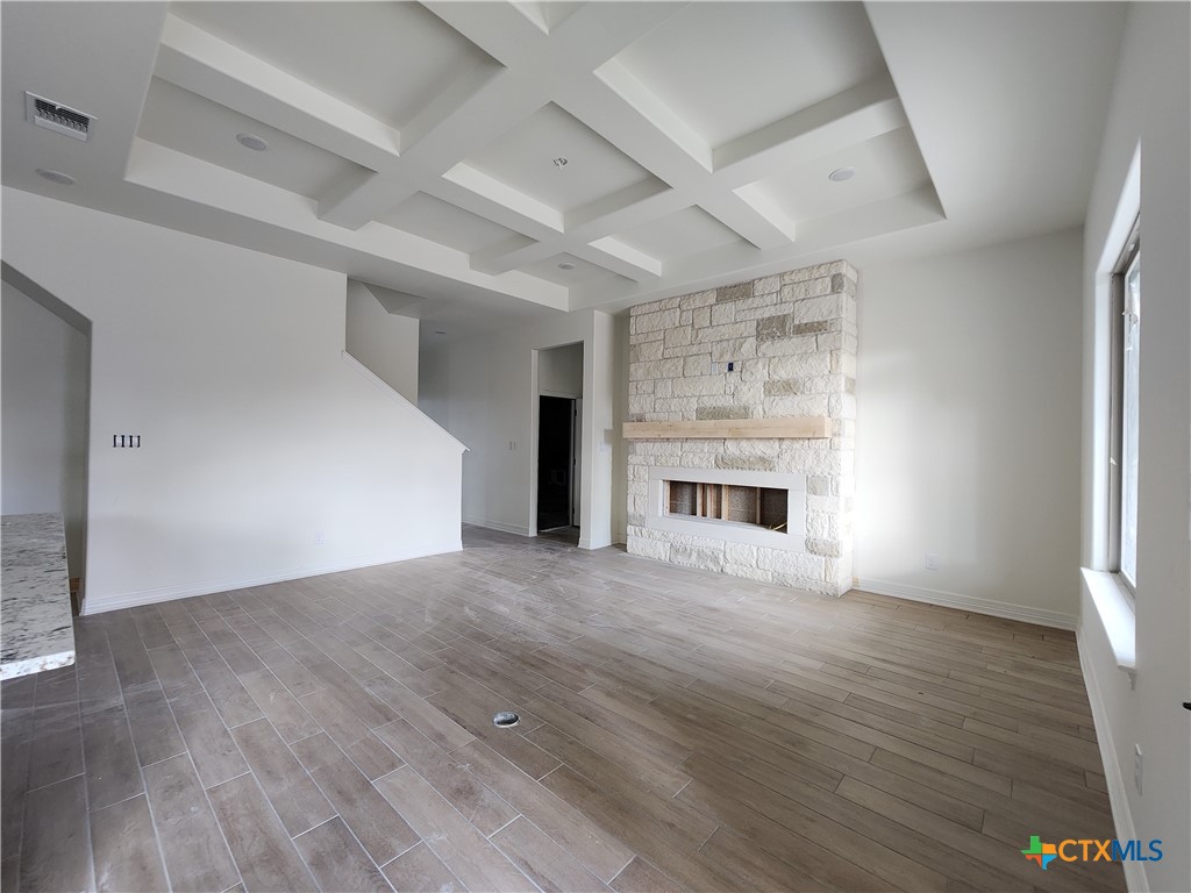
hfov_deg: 106.2
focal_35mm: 13
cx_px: 596
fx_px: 447
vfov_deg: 89.9
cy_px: 446
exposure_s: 1/50
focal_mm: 2.2
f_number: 2.2
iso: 200
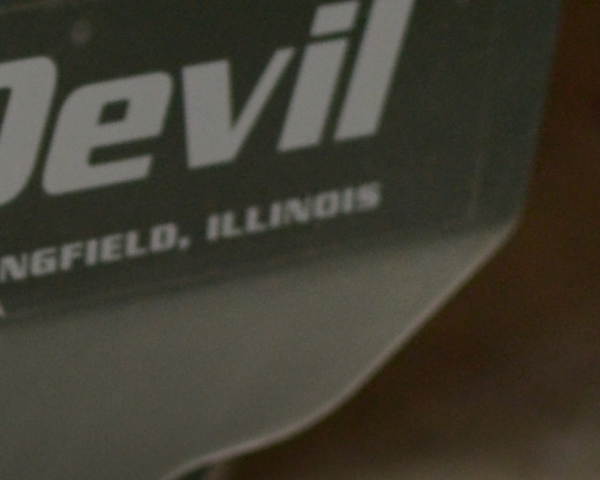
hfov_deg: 5.9
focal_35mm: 319
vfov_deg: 4.8
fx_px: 5663
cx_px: -510
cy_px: -187
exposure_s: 1/125
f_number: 3.2
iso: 400
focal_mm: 35
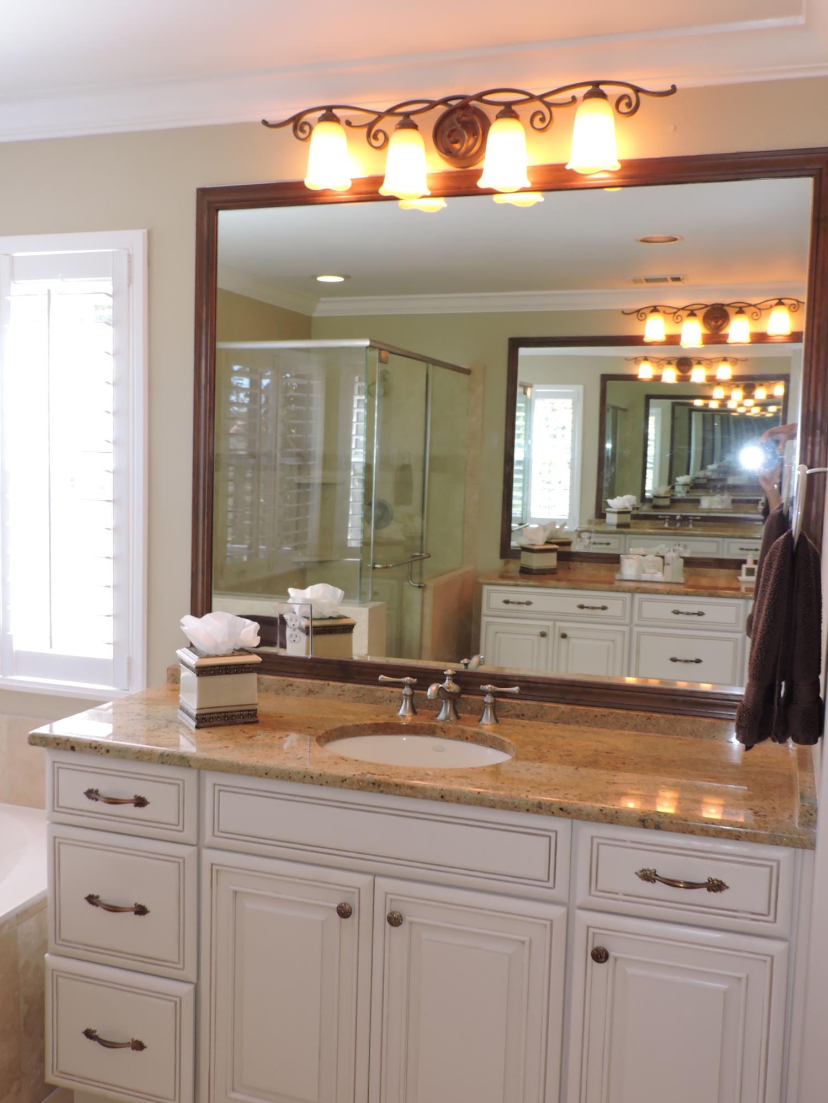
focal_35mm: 33
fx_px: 1052
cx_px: 414
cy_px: 552
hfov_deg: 42.9
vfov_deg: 55.4
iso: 110
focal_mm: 5.9
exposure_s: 1/50
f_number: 3.2
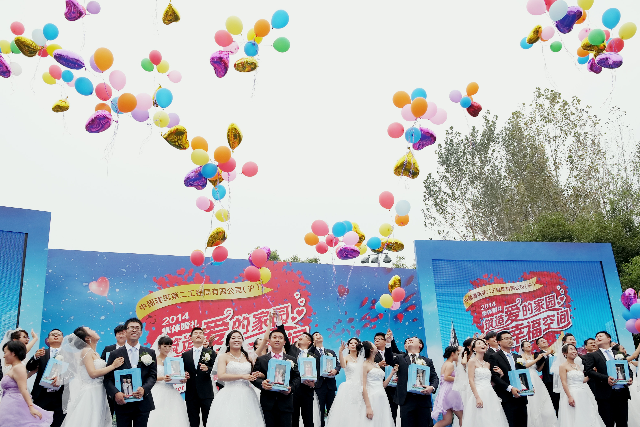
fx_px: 516
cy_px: 293
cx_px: 305
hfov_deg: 63.6
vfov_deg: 44.2
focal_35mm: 29
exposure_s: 1/420
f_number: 4
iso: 400
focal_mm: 14
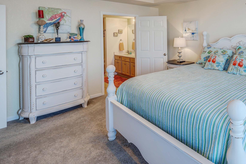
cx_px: 196
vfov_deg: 53.6
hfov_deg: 70.9
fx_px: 150
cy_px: 34
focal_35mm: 22
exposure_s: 1/8
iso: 100
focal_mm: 12
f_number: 5
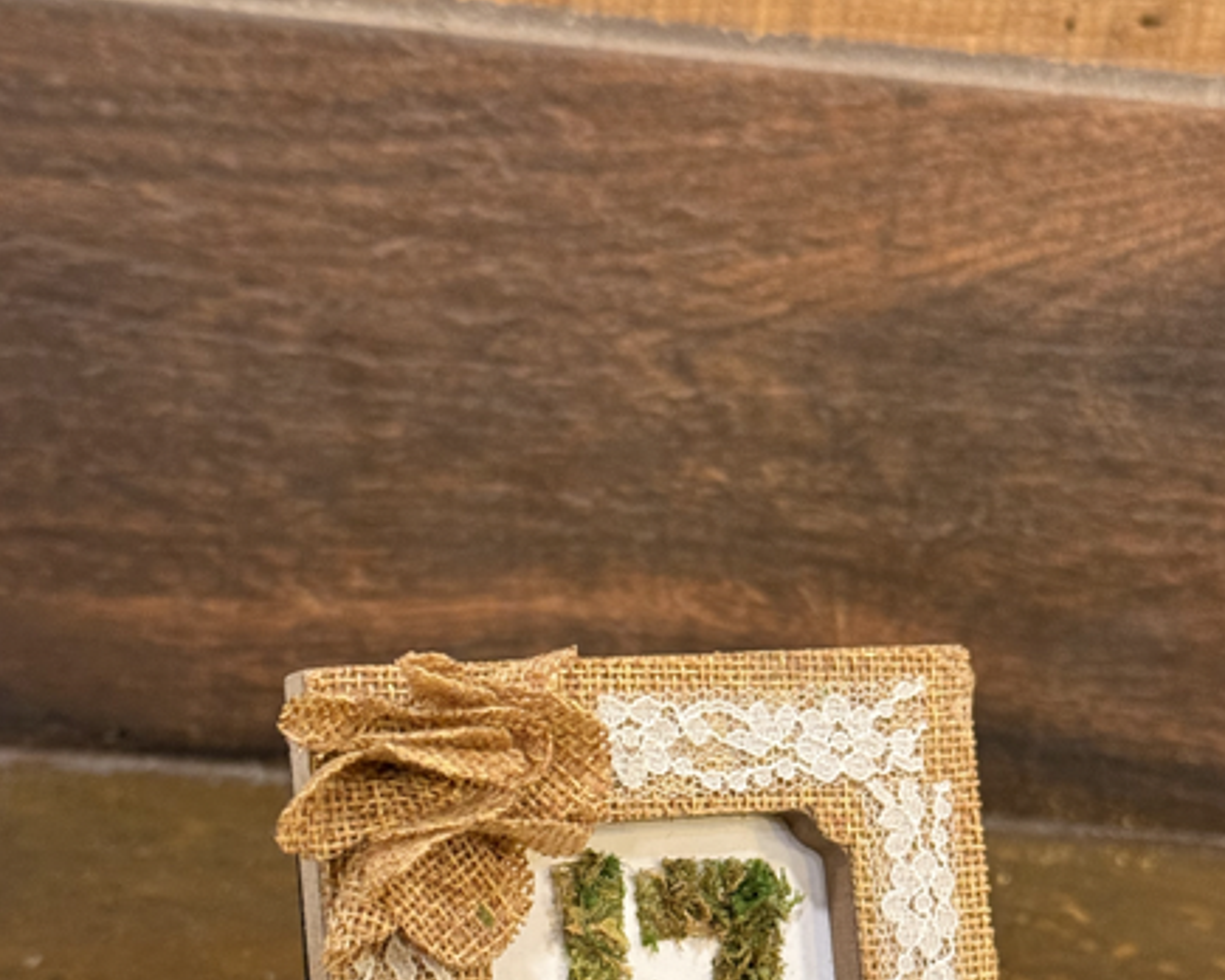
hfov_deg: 27.5
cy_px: 836
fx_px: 2502
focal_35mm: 69
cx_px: 586
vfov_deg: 21.8
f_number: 1.78
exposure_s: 1/40
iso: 400
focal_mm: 6.76
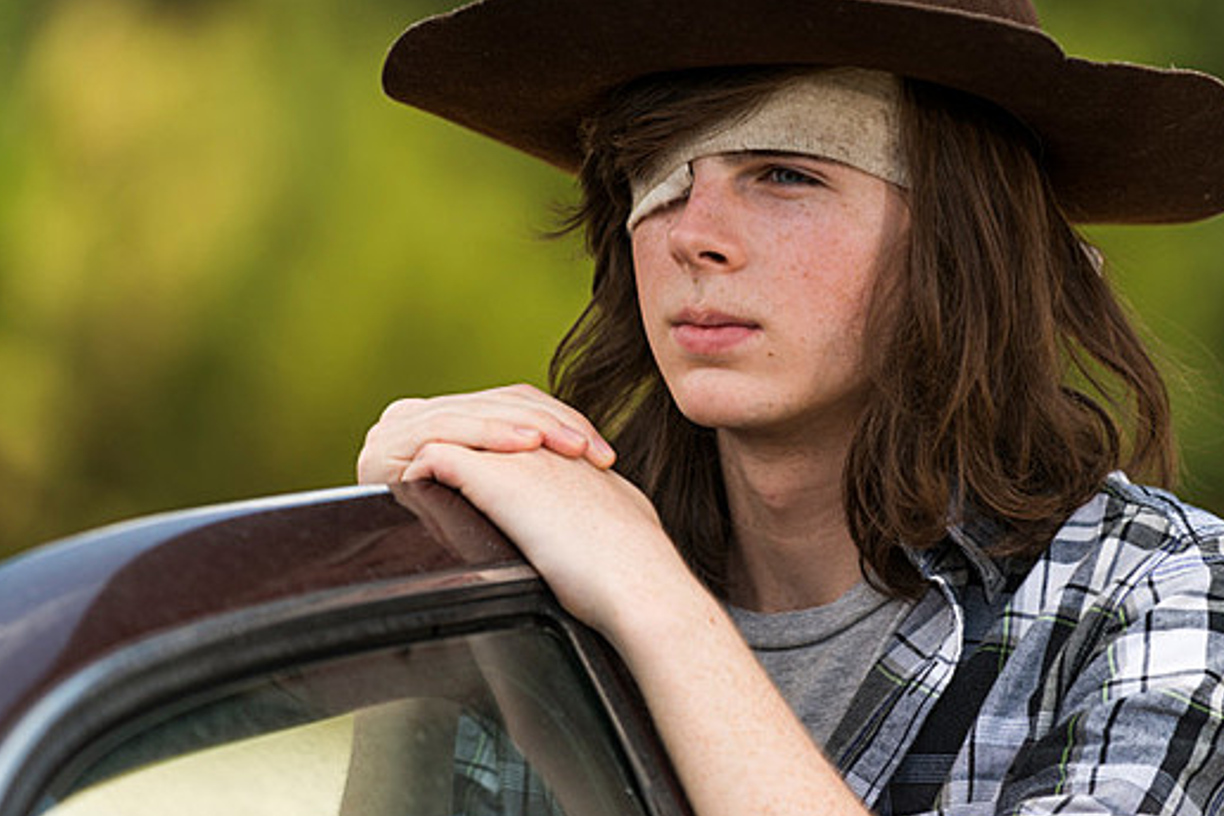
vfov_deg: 5.5
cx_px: 671
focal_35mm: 248
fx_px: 8431
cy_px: 350
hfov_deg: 8.3
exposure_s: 1/800
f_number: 3.2
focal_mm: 200
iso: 200
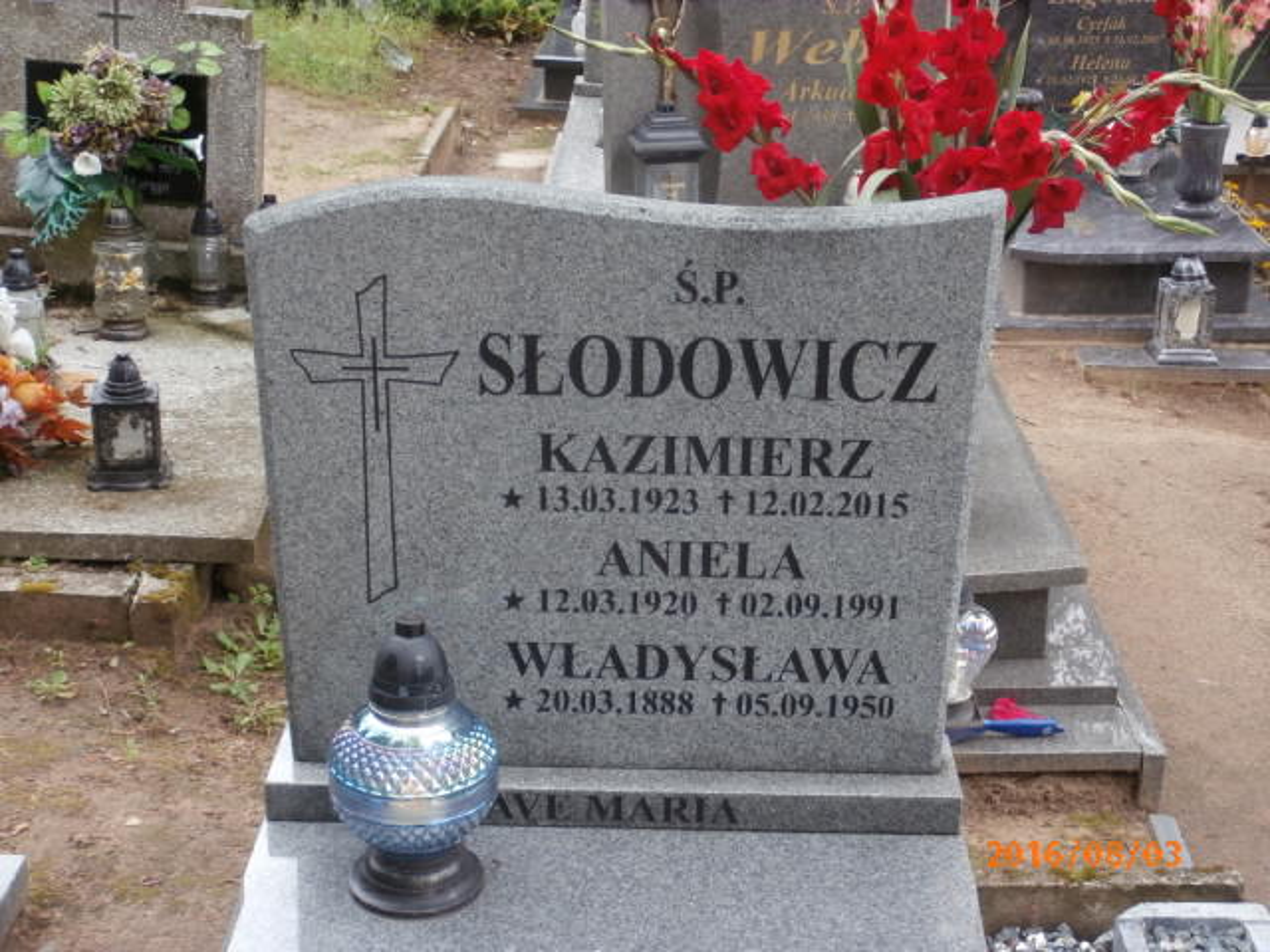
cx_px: 635
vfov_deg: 25.7
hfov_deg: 33.8
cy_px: 476
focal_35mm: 57
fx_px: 2091
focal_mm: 10.11
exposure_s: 1/50
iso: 125
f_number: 4.5
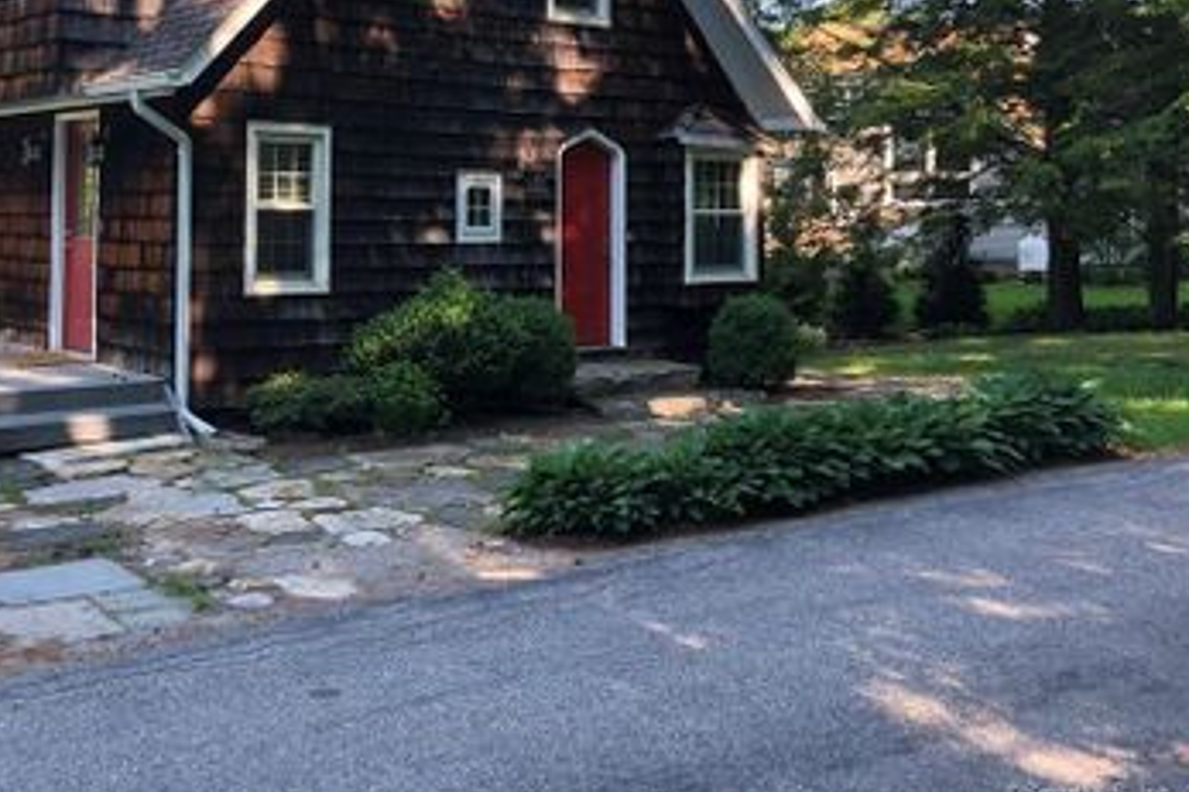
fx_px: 1386
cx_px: 391
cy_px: 166
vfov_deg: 31.1
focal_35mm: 42
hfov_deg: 45.7
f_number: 1.8
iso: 25
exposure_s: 1/120
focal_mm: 3.99
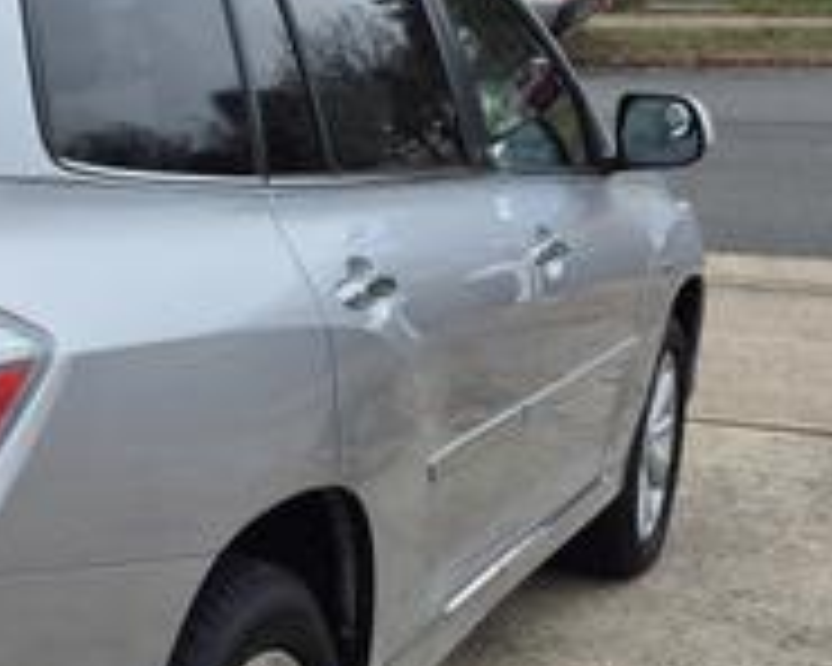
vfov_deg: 25.0
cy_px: 360
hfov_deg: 27.1
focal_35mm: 61
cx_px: -180
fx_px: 1502
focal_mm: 5.4
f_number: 1.8
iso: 25
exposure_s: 1/596
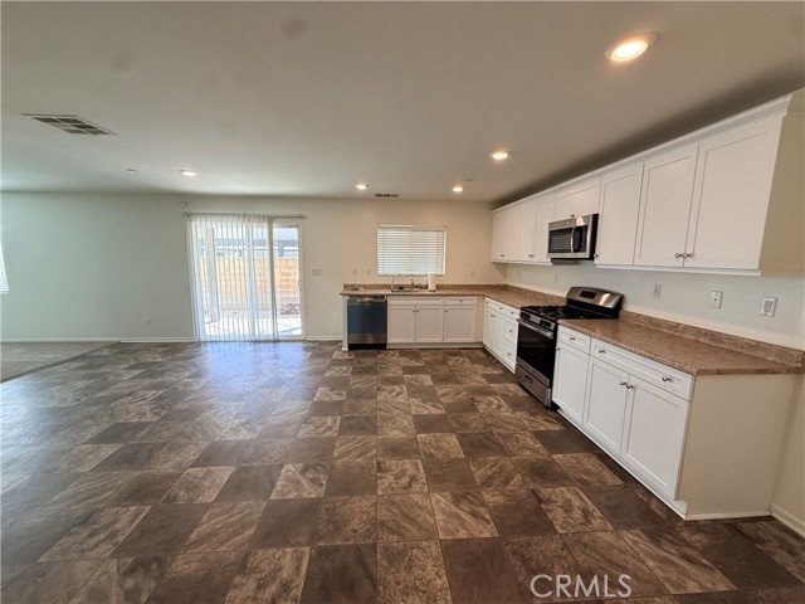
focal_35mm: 14
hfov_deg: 102.1
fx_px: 326
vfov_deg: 85.7
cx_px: 402
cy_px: 302
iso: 125
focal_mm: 2.22
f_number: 2.2
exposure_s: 1/120
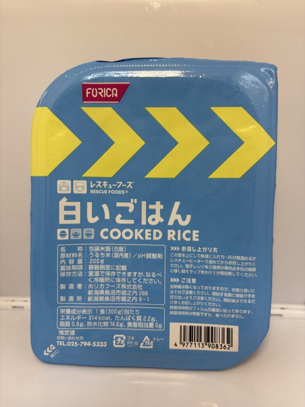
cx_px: 152
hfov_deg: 53.1
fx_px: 305
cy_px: 204
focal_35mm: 26
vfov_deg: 67.3
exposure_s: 1/120
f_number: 1.6
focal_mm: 5.96
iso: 80
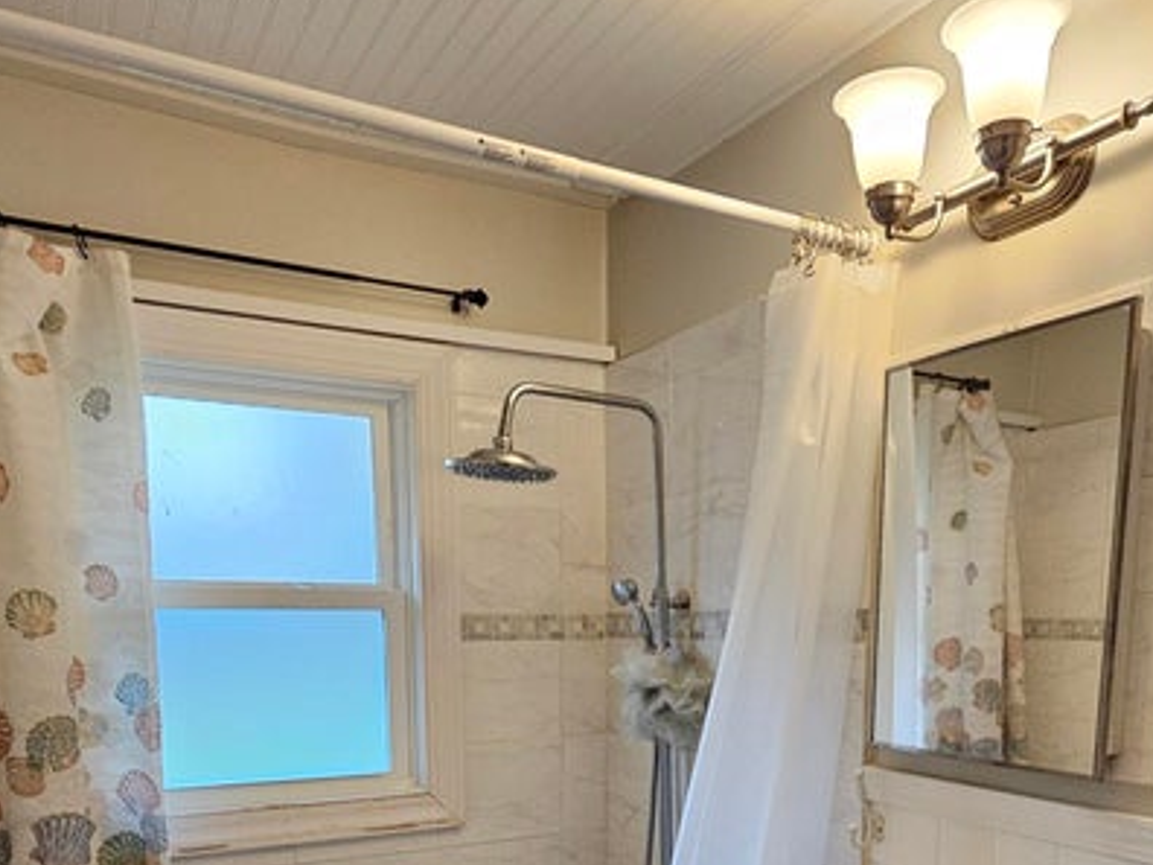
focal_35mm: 28
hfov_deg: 63.2
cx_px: 659
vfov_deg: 45.3
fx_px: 933
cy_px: 772
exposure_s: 1/60
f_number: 2.2
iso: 250
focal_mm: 2.2
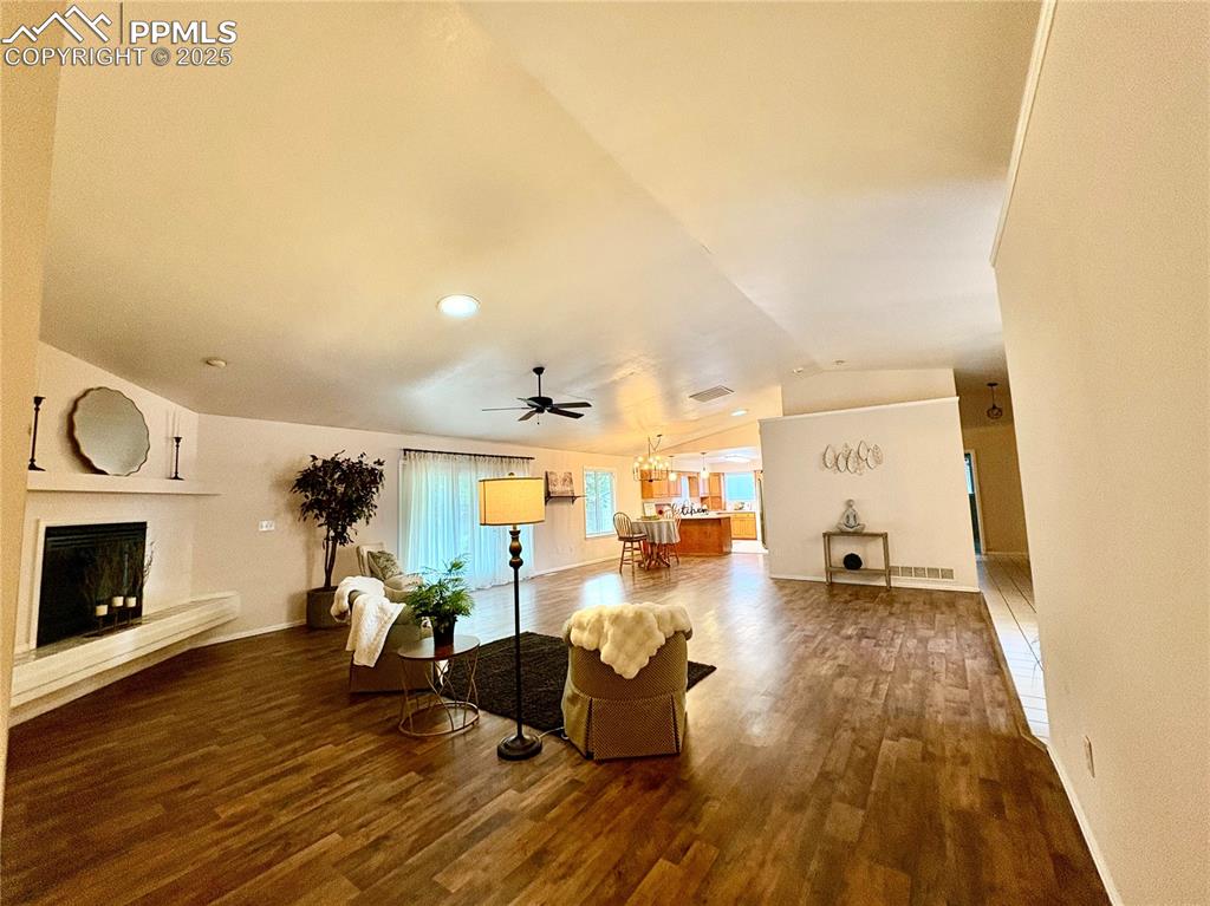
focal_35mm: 14
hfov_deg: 102.1
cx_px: 605
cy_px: 453
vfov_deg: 85.6
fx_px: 489
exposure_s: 1/60
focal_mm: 2.22
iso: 250
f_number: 2.2
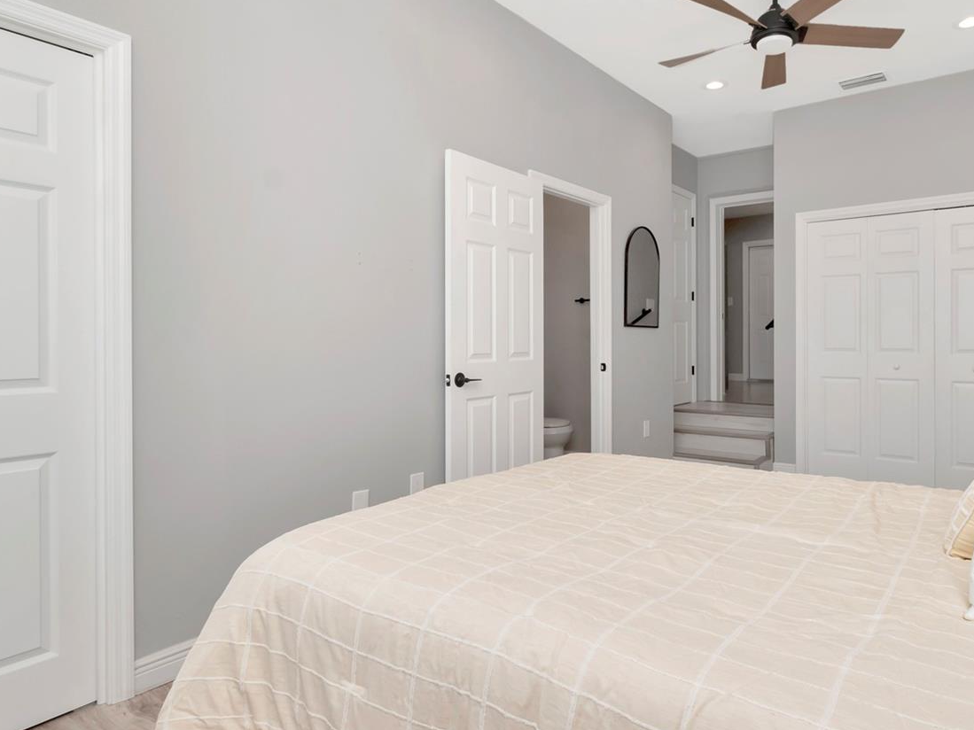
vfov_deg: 63.4
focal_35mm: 21
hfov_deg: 78.1
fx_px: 591
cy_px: 340
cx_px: 583
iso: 500
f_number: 8
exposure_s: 1/125
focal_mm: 10
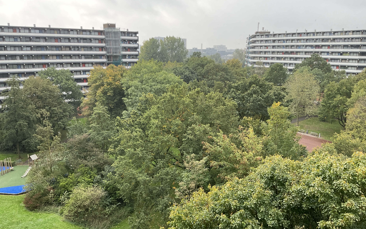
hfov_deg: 61.2
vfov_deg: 40.5
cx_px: 183
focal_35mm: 31
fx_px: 309
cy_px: 131
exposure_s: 1/454
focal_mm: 3
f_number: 1.8
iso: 16
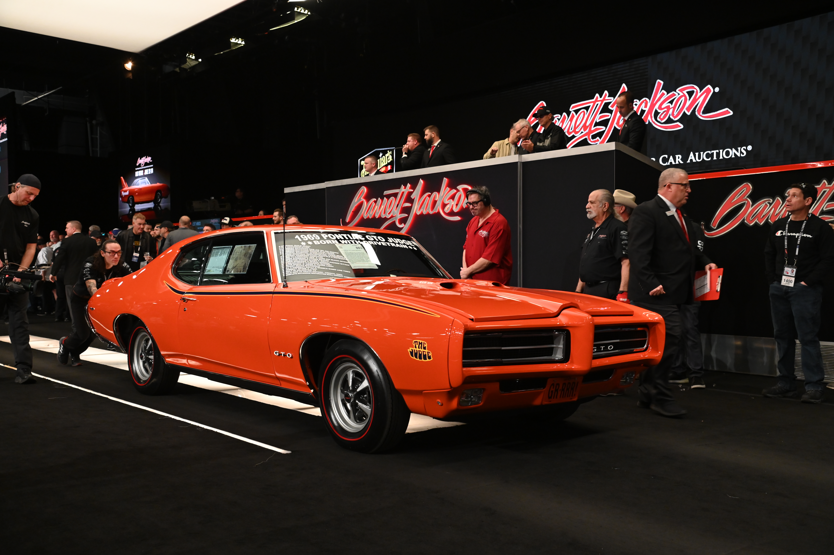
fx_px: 880
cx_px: 417
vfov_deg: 35.0
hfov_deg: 50.7
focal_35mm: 38
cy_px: 278
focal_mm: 38
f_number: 5.6
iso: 3200
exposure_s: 1/160
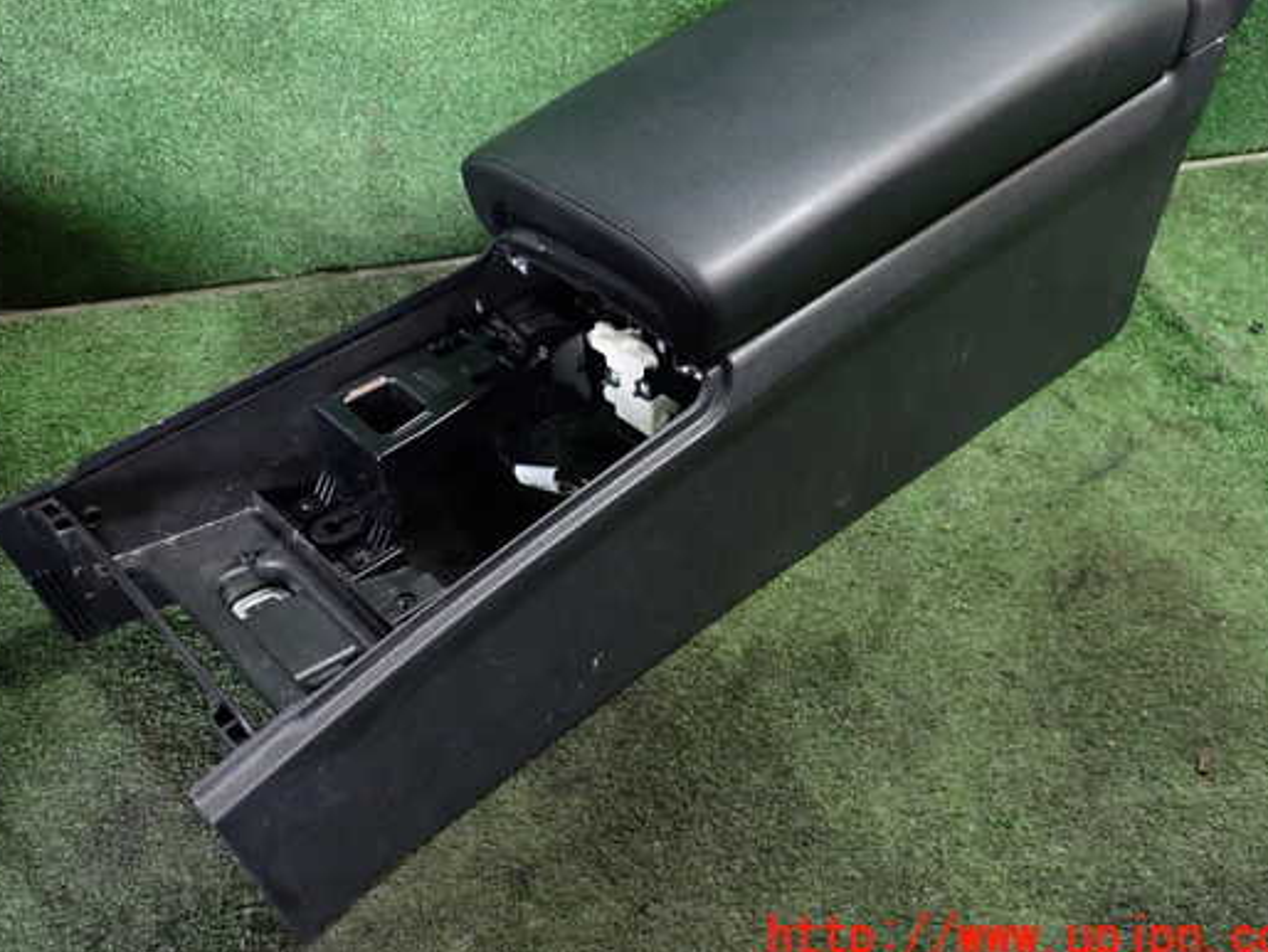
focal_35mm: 35
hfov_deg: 52.6
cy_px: 414
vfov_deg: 40.7
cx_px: 585
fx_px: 1283
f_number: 2.3
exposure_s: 1/30
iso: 320
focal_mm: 5.4
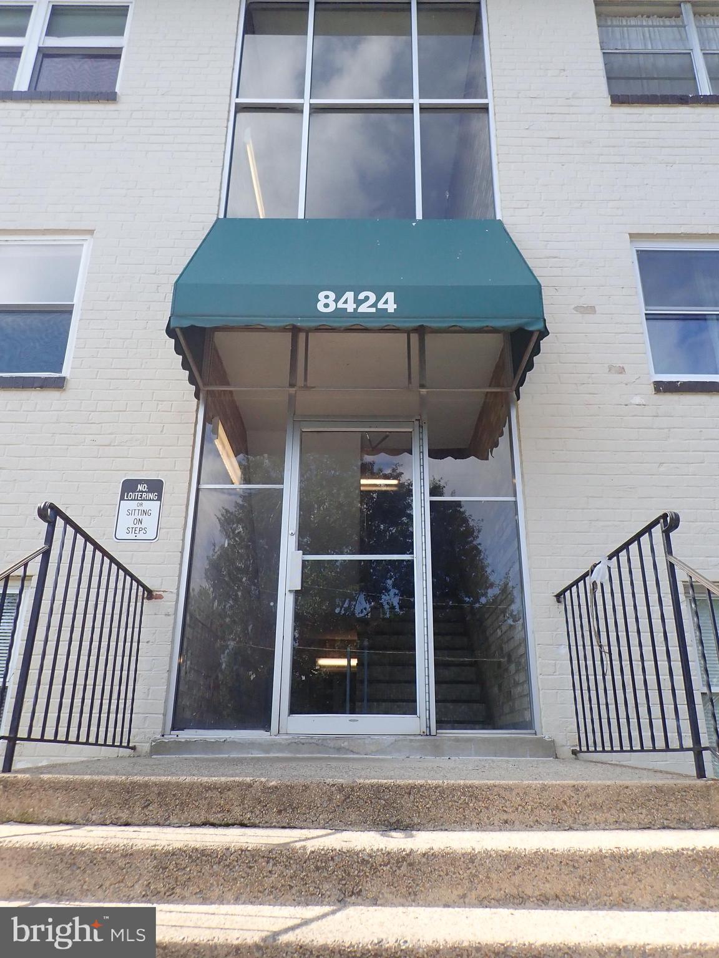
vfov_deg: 69.4
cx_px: 360
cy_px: 479
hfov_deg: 54.9
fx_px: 692
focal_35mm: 25
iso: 200
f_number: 2.8
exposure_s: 1/800
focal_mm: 4.5
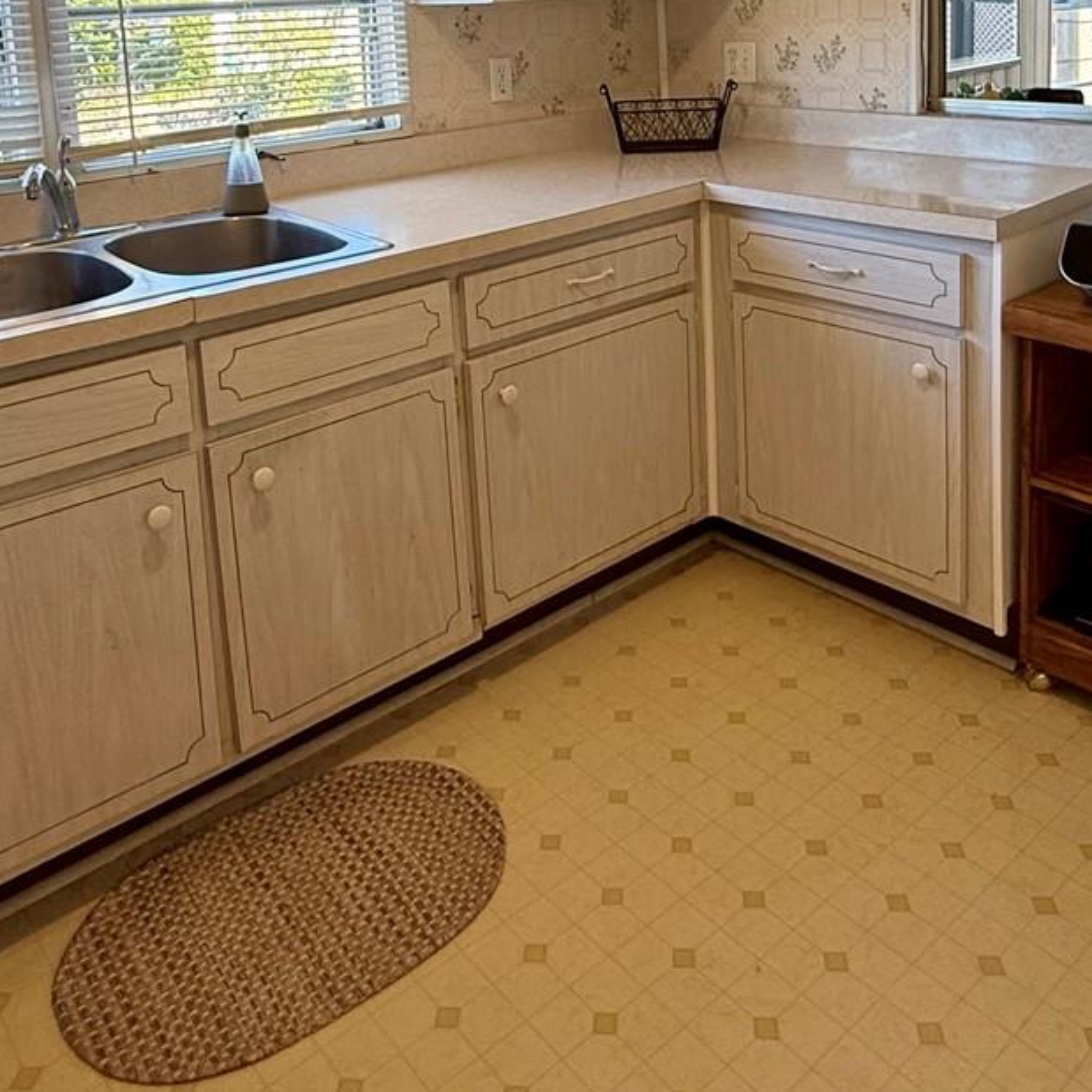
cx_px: 586
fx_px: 1142
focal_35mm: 32
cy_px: 143
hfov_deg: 51.1
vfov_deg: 46.9
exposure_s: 1/120
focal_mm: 2.22
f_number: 2.2
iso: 100
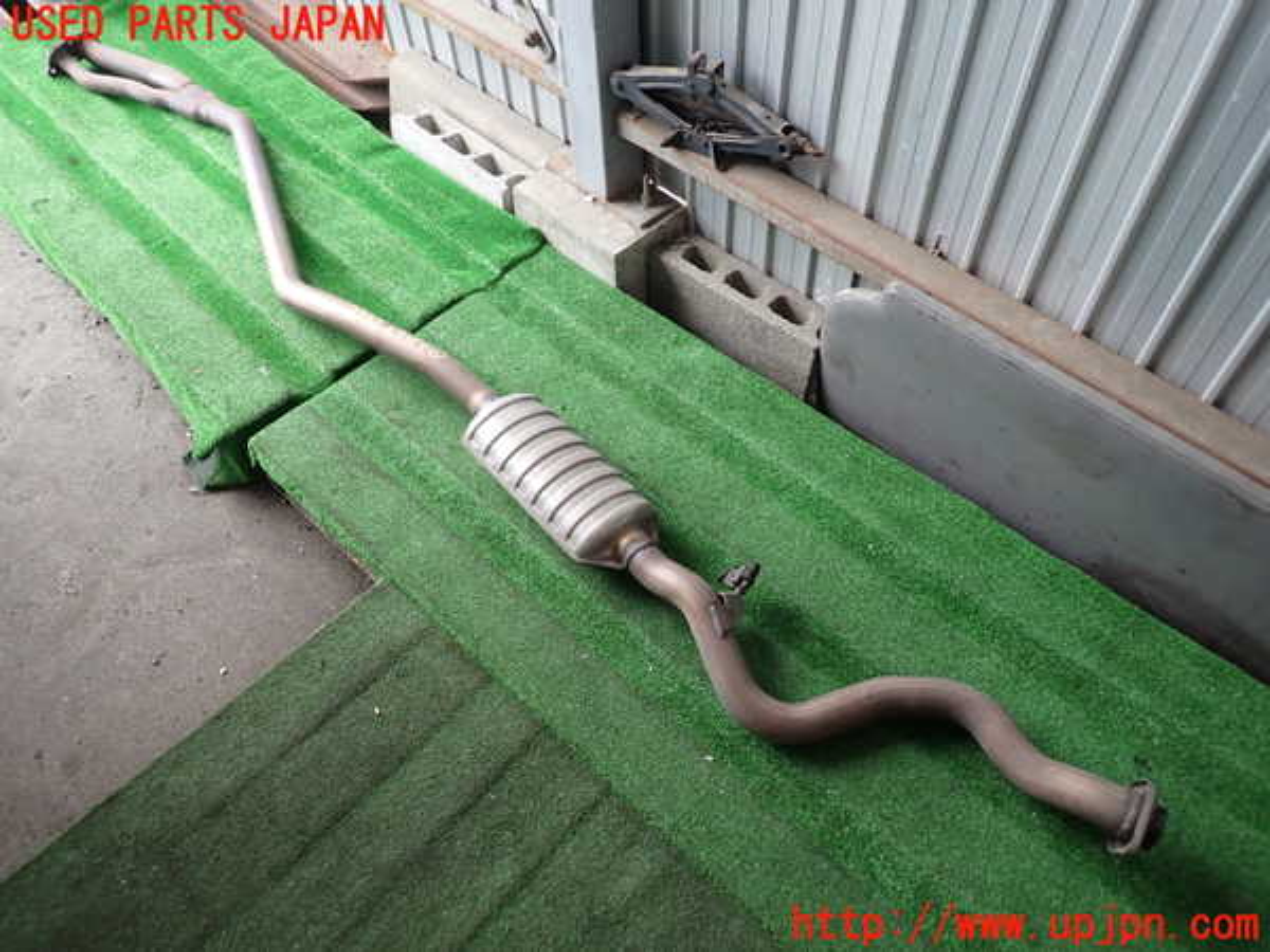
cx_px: 635
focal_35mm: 25
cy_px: 476
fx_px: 917
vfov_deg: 54.9
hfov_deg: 69.4
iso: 125
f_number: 2
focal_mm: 4.5
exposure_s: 1/60
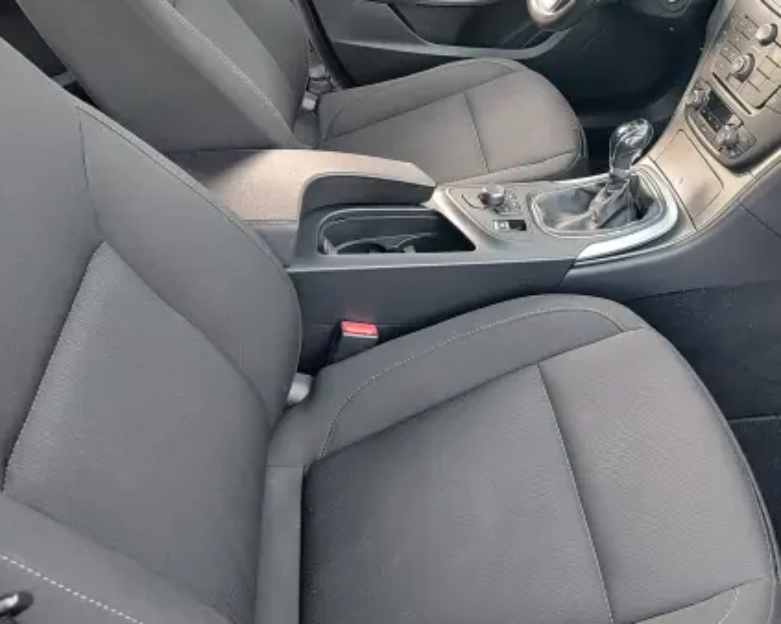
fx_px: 786
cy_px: 190
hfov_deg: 51.7
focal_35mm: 34
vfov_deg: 42.5
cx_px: 534
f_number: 1.8
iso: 173
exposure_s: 1/50
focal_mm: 5.56
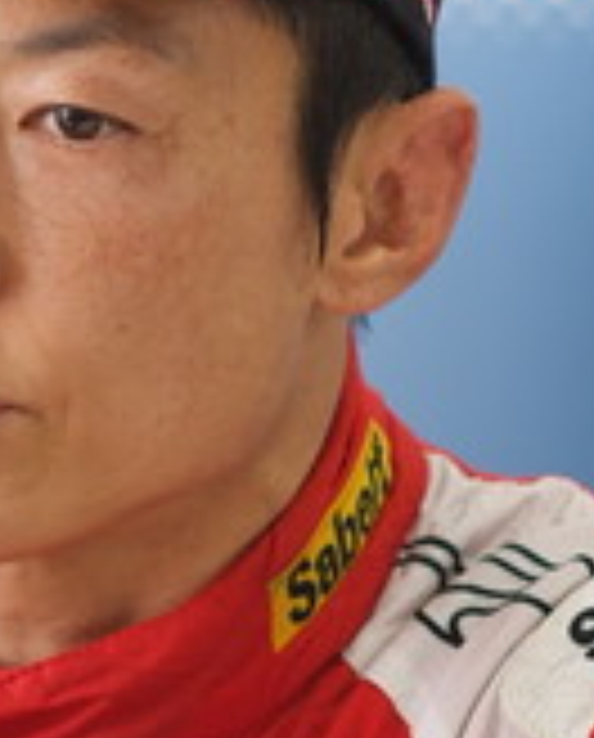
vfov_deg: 4.5
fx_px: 9480
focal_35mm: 433
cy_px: 616
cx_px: 14
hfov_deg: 3.6
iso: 800
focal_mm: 105
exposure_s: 1/125
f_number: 4
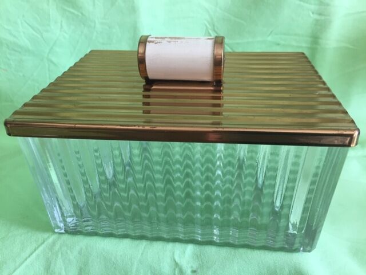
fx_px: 307
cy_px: 138
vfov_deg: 48.2
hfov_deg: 61.7
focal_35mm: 29
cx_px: 183
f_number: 2.2
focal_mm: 4.15
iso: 50
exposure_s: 1/33
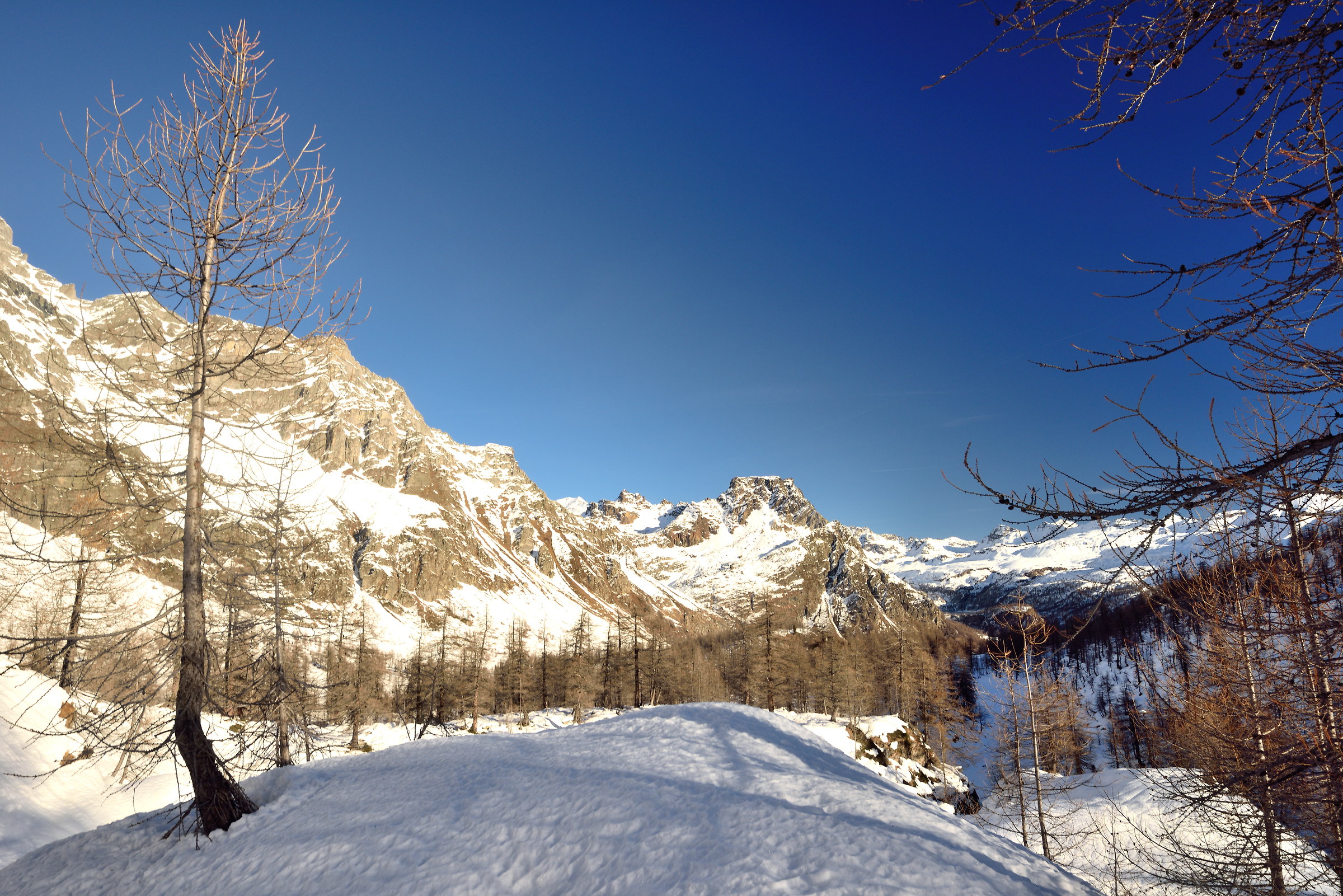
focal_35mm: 21
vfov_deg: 59.5
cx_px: 672
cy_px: 448
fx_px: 784
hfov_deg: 81.2
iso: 100
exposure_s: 1/80
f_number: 11
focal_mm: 21
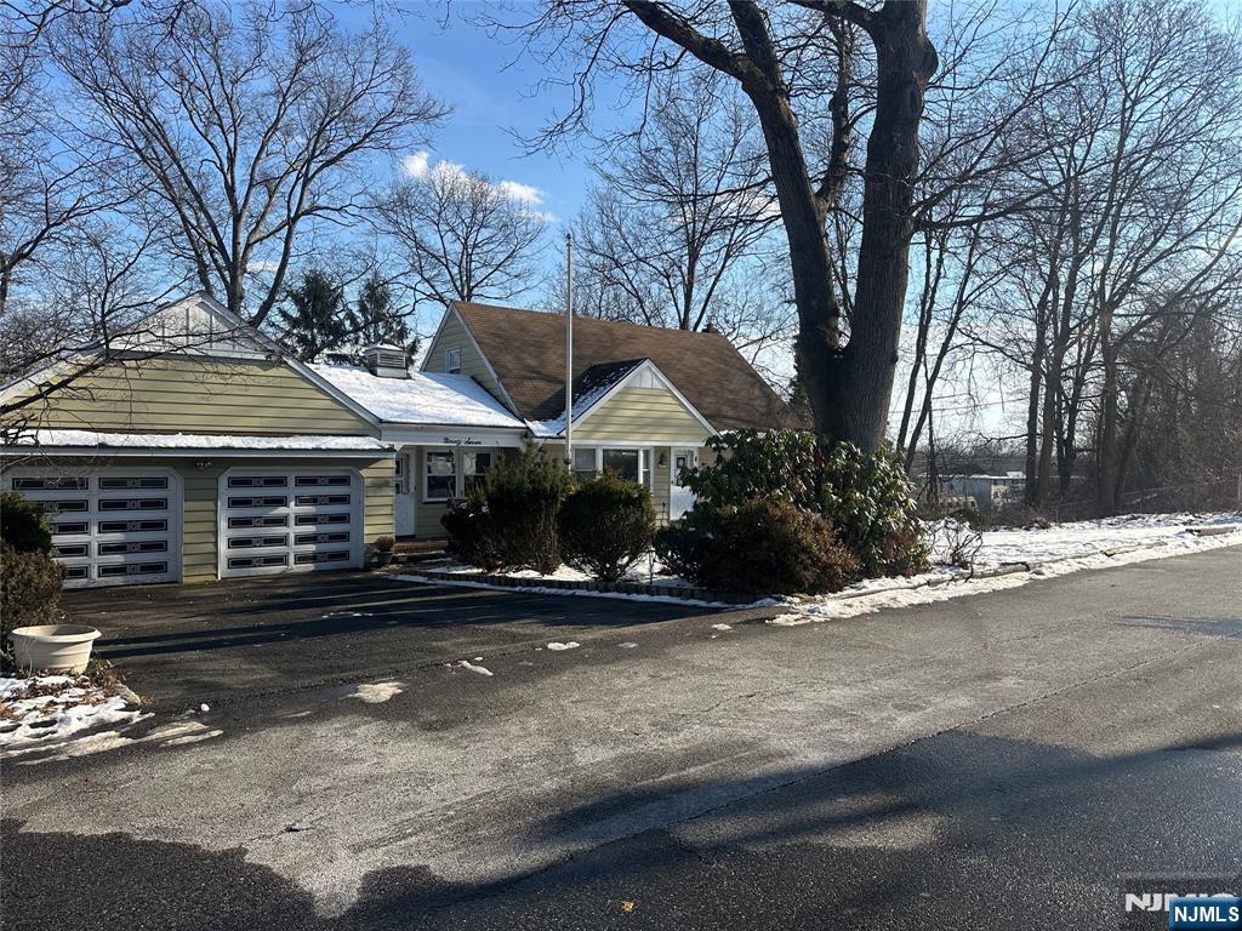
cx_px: 621
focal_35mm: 24
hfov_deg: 71.6
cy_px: 466
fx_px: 861
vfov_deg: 56.8
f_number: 1.78
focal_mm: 6.86
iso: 80
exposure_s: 1/3356
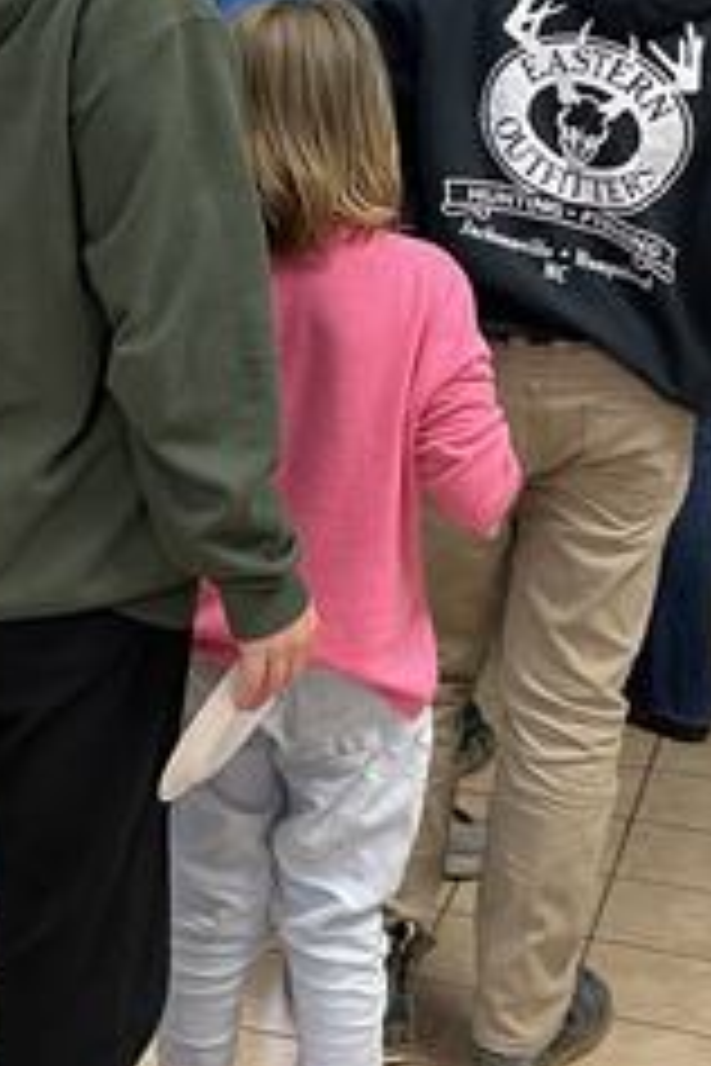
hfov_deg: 18.5
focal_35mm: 73
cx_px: 148
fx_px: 2162
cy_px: 202
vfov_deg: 27.1
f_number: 1.6
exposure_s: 1/60
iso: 125
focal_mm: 5.1
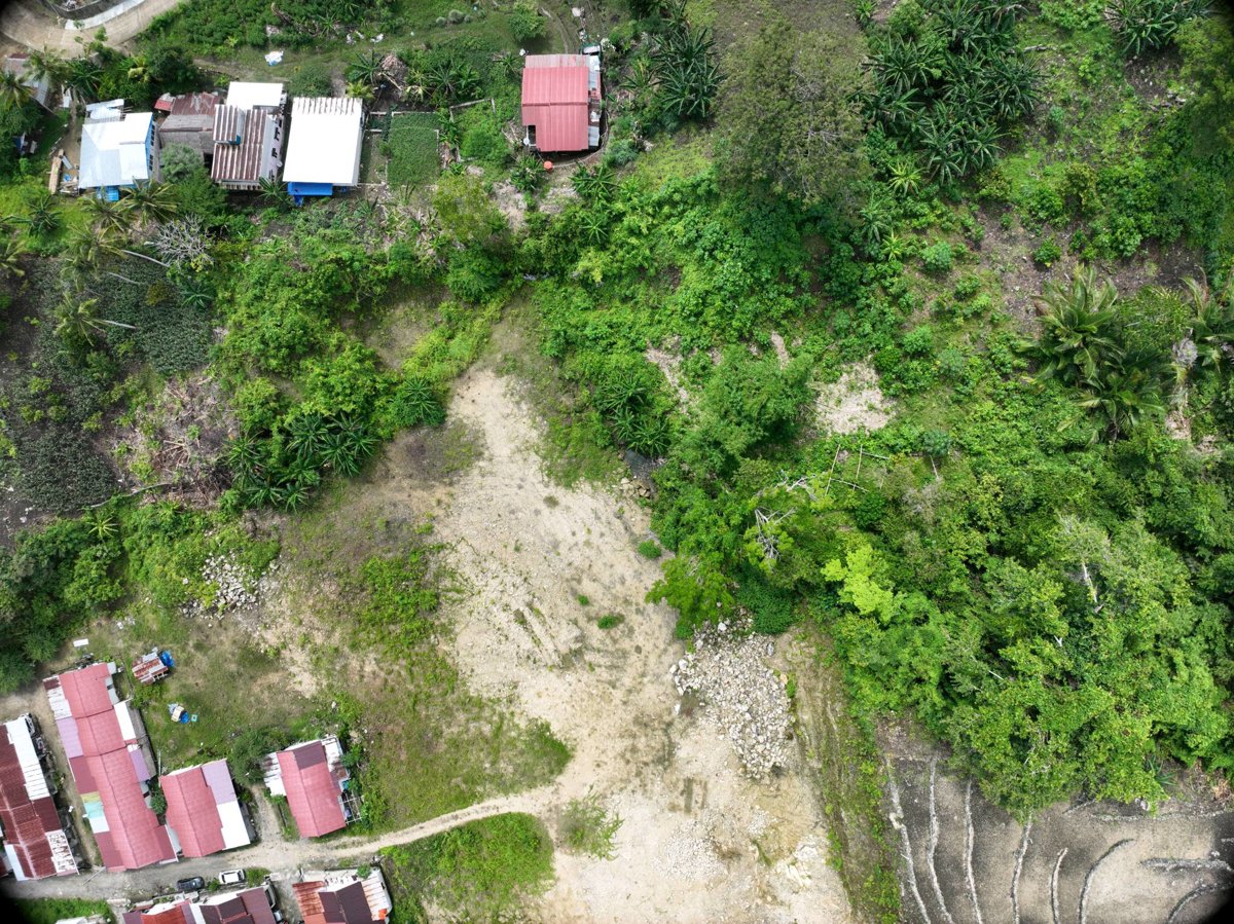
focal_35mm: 24
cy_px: 462
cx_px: 617
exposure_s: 1/1500
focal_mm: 12.29
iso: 100
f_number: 2.8
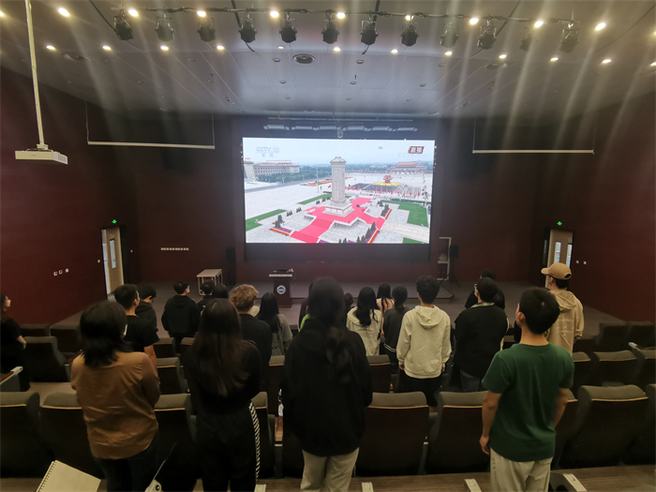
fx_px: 322
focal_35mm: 17
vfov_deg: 74.7
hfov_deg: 91.0
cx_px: 328
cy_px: 246
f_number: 2.2
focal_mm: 2.26
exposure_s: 1/60
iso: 80
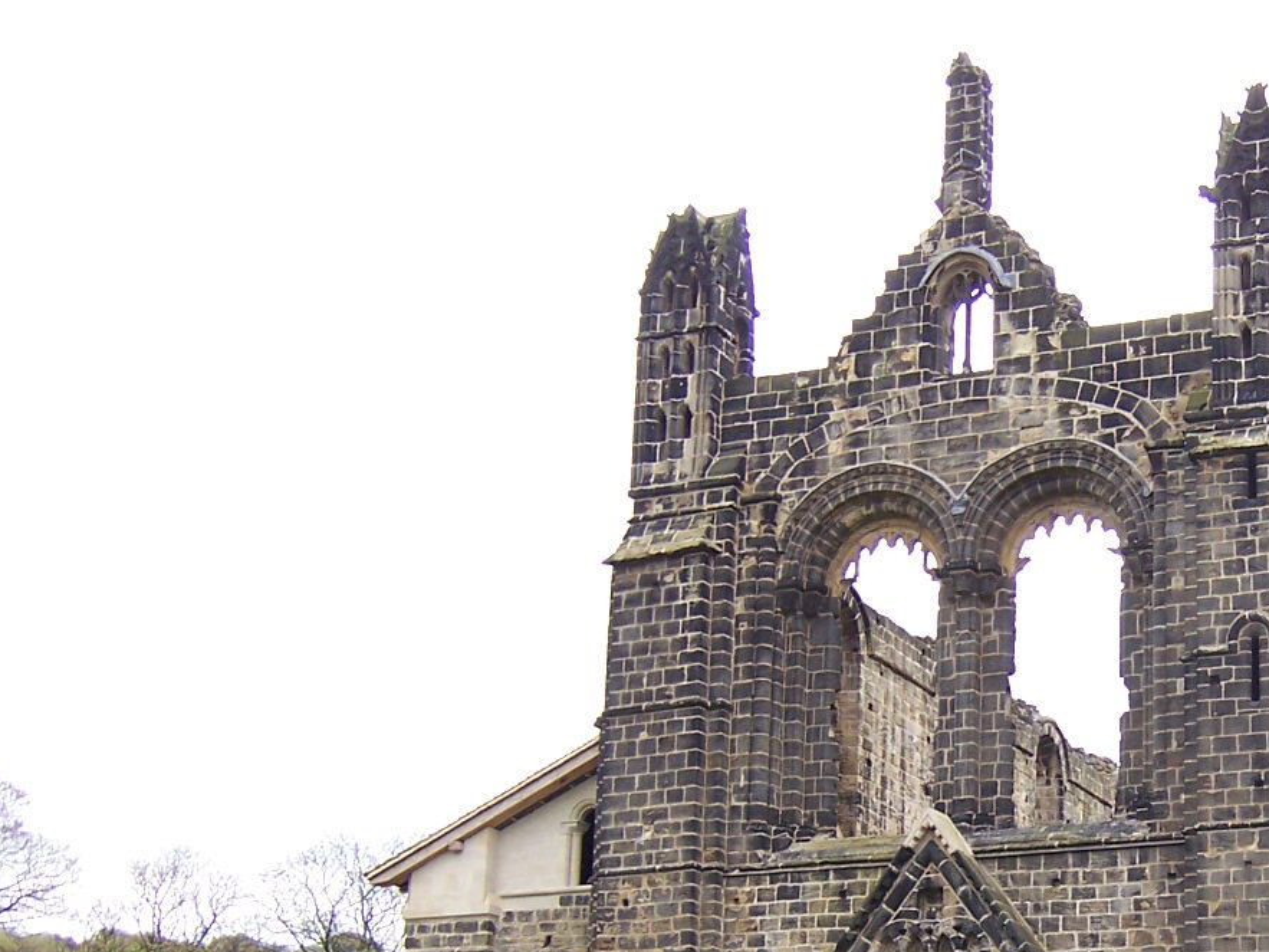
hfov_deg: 32.0
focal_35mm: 58
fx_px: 2126
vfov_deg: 24.6
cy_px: 836
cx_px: 1079
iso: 80
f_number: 3.4
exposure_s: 1/180
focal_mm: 5.5
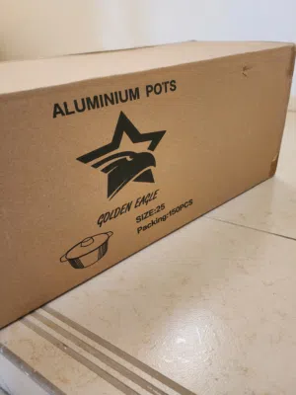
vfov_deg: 73.9
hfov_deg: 58.9
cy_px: 198
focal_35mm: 23
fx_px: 262
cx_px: 148
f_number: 1.8
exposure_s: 1/50
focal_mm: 6.4
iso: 640
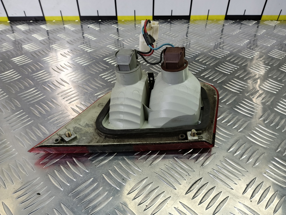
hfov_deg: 73.9
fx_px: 190
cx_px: 143
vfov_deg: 58.9
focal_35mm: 23
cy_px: 108
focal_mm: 4.11
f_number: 1.6
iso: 110
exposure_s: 1/33.3
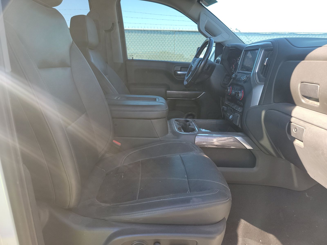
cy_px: 122
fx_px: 227
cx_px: 164
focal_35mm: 24
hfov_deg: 71.6
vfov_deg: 56.8
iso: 84
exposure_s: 1/119
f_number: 1.8
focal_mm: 6.7
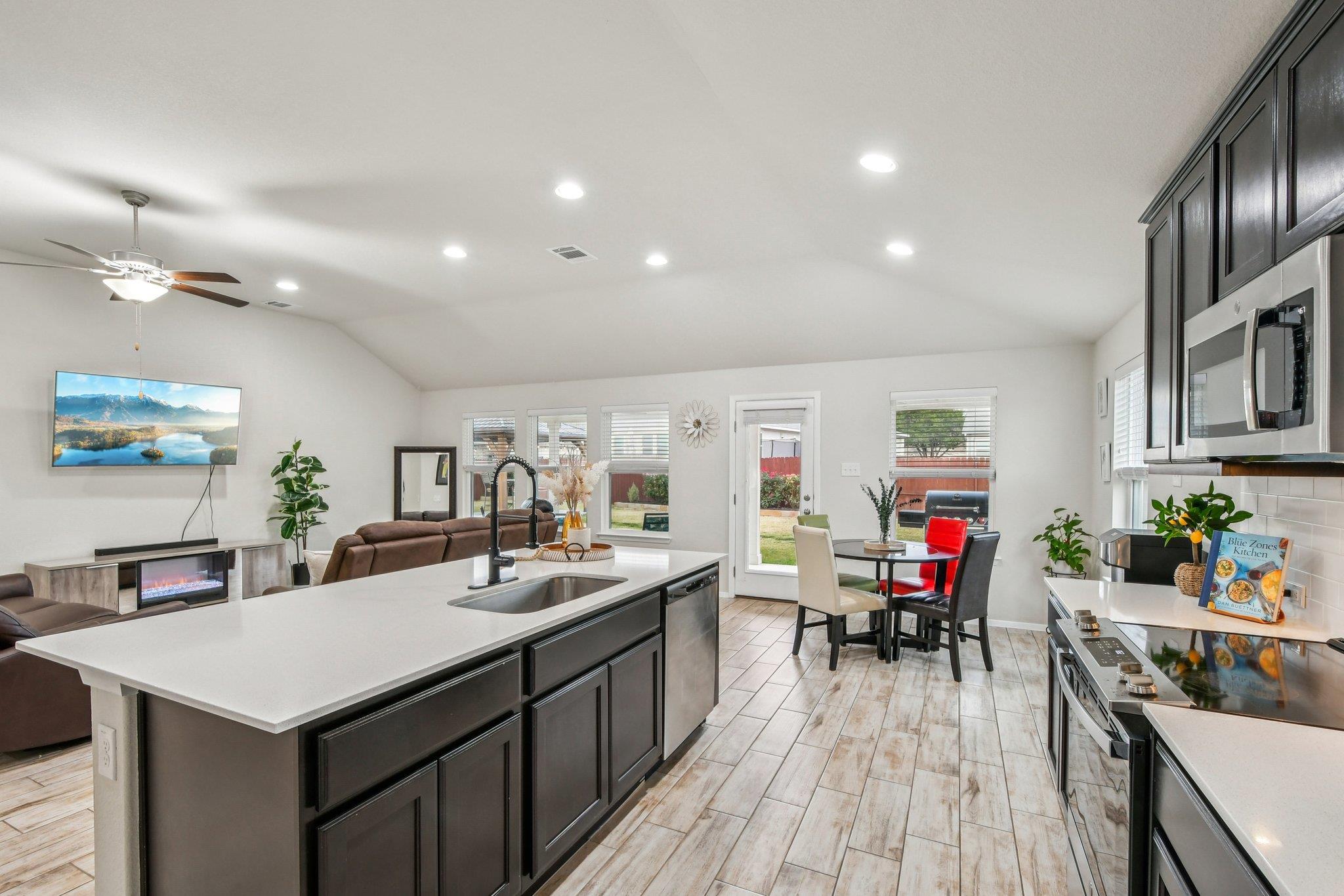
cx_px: 672
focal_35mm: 15
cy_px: 448
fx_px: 560
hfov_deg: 100.4
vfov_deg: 77.3
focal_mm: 10
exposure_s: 1/20
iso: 400
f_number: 8
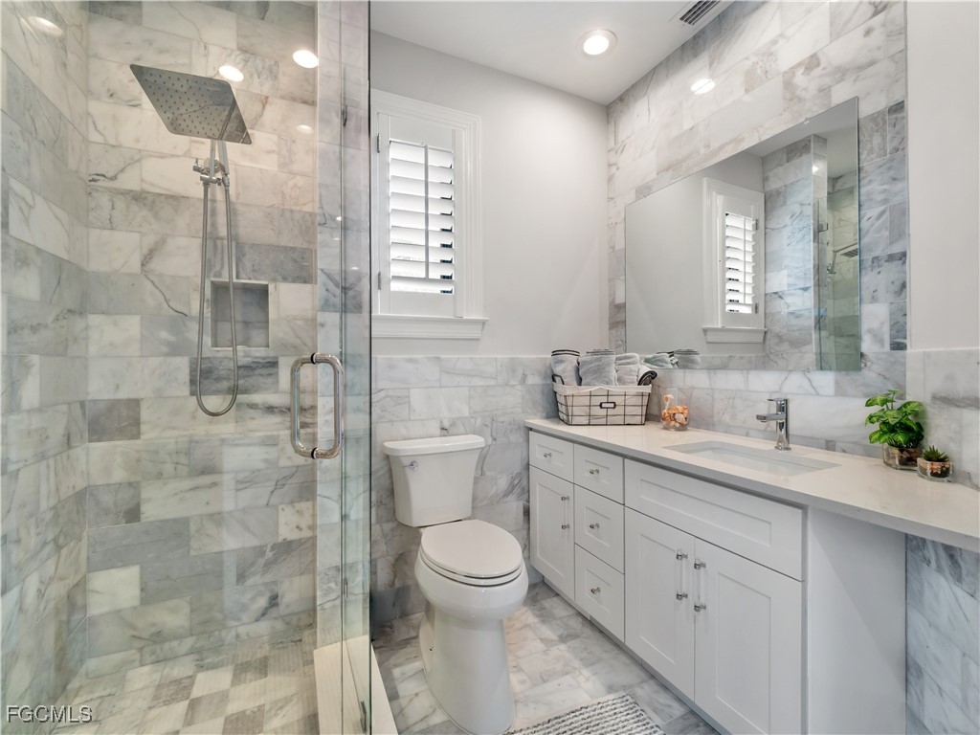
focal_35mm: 14
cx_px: 490
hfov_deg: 102.1
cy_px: 368
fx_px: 396
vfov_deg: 85.7
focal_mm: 7
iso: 200
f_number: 7.1
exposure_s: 1/15
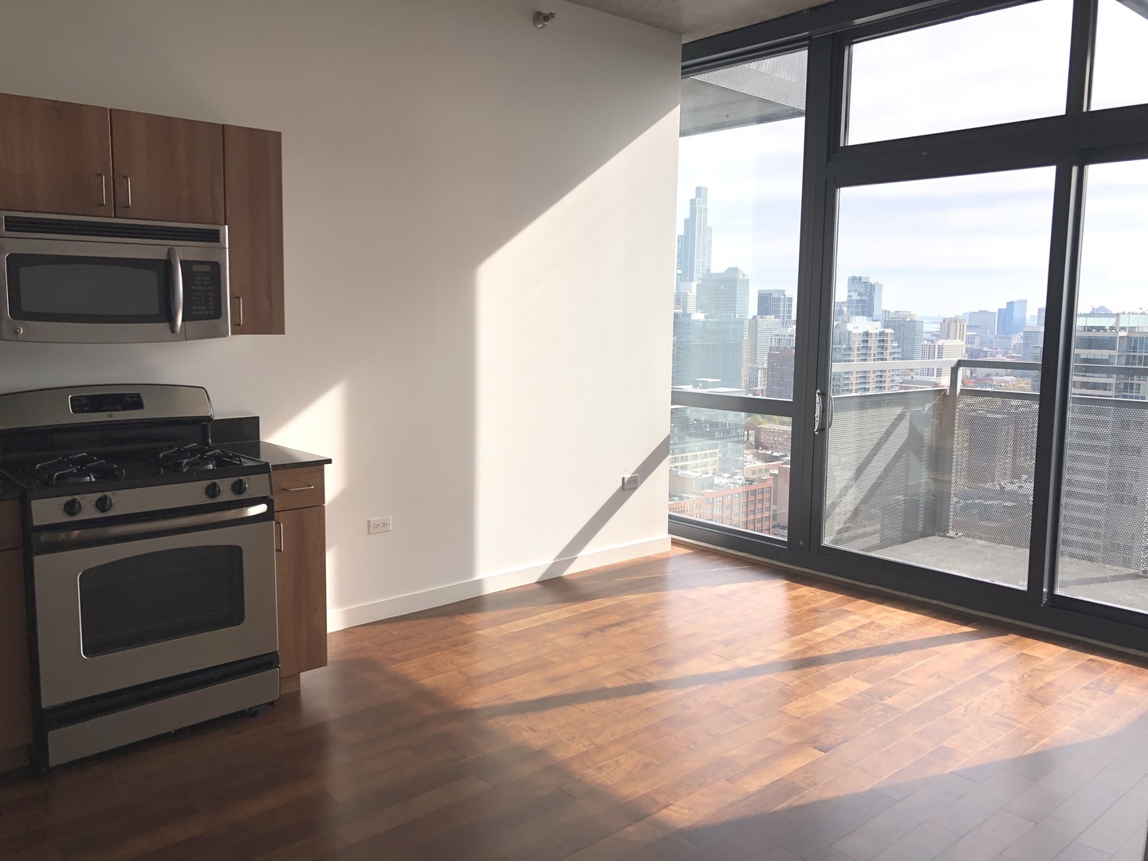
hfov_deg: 63.4
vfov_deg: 49.7
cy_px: 430
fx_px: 929
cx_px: 574
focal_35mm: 28
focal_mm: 3.99
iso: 20
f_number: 1.8
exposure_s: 1/395
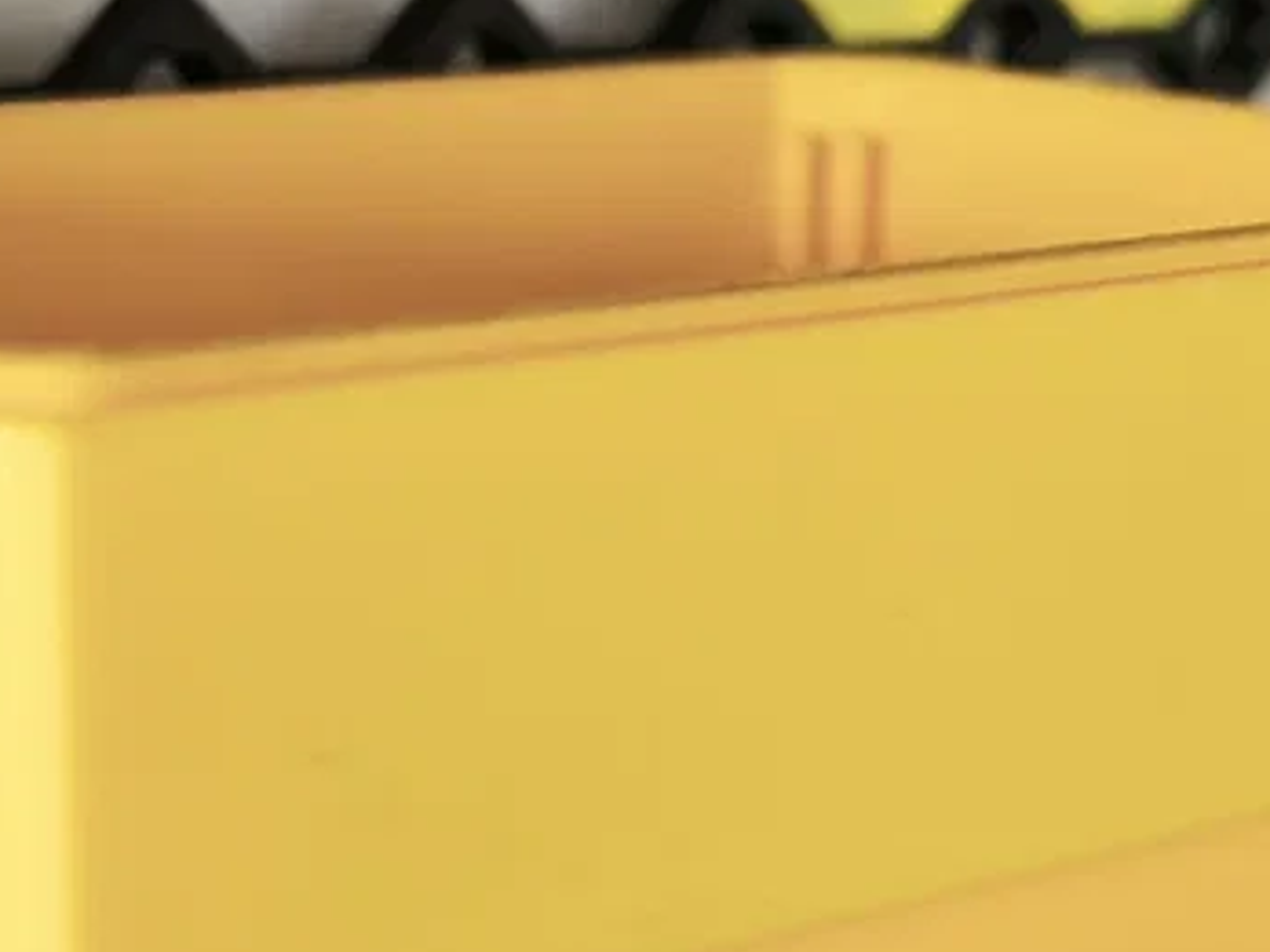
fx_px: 2018
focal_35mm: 55
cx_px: 429
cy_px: 571
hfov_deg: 34.6
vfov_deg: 26.5
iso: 640
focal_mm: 6.45
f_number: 1.62
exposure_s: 1/50
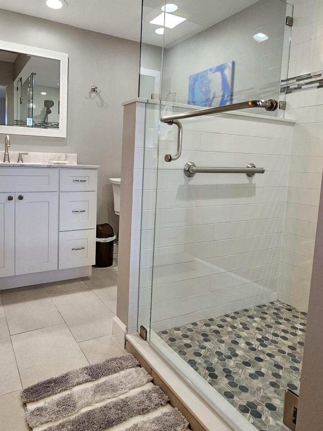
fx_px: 274
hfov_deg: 60.2
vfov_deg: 76.0
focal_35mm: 22
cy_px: 187
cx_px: 119
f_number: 2.2
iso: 160
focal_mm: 2.2
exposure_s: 1/60
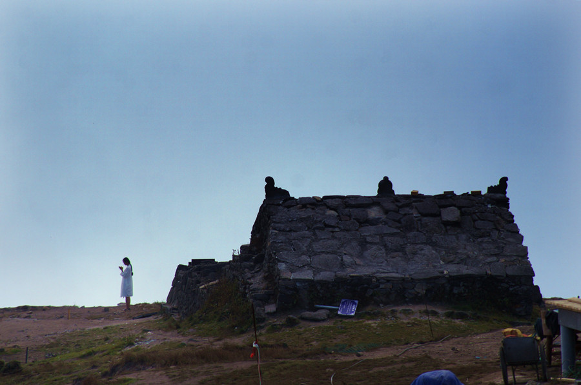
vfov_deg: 4.6
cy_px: 192
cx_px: 290
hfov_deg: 6.9
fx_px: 4834
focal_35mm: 300
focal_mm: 200
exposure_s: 1/500
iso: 100
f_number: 7.1
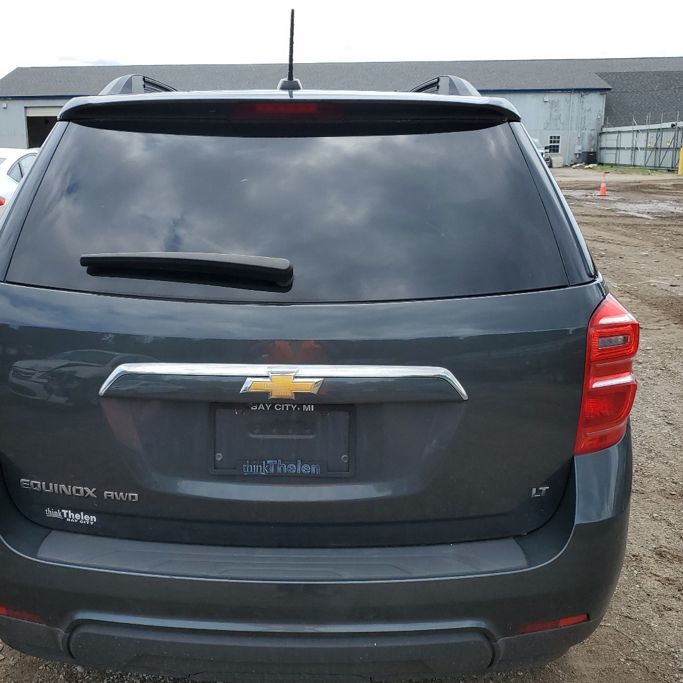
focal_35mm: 34
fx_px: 759
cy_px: 361
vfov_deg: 48.4
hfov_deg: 48.3
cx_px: 289
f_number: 1.5
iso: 50
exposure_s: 1/2000
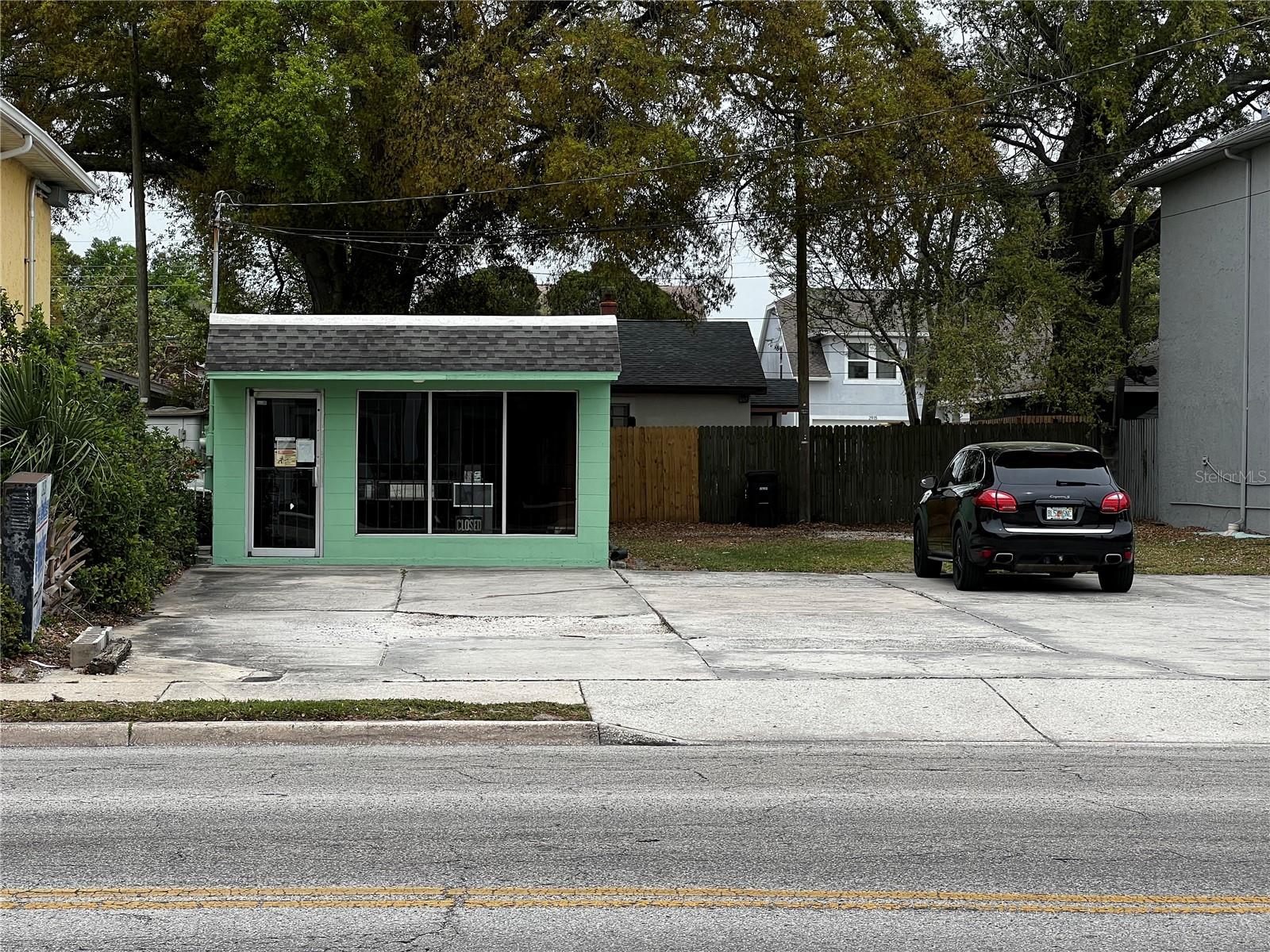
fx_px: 2825
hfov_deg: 25.3
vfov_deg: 19.1
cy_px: 476
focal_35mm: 77
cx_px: 635
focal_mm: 9
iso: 32
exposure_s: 1/413
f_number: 2.8
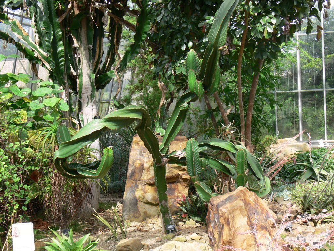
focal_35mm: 52
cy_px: 126
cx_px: 167
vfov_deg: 28.0
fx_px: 502
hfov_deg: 36.8
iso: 80
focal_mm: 11
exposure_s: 1/100
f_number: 4.5
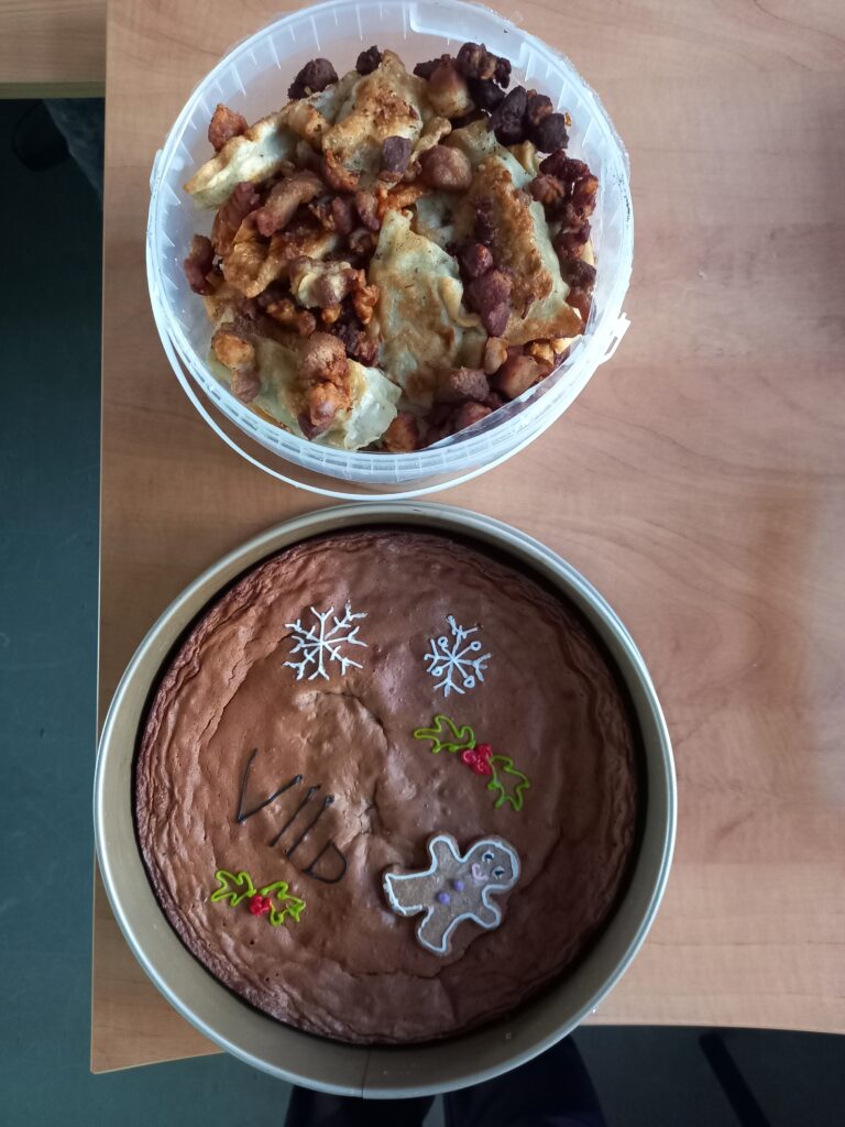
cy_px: 564
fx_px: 814
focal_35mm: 25
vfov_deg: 69.4
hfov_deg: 54.9
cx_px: 422
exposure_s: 1/24
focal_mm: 4.6
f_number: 2
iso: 400
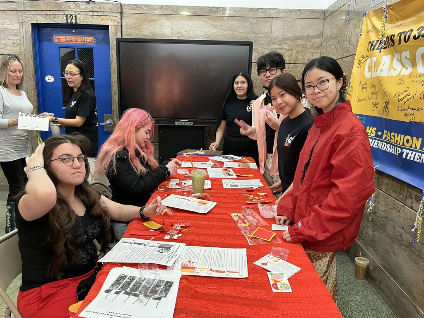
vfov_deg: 53.1
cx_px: 212
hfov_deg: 67.3
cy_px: 159
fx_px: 318
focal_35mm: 26
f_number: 1.6
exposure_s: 1/60
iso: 400
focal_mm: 5.1
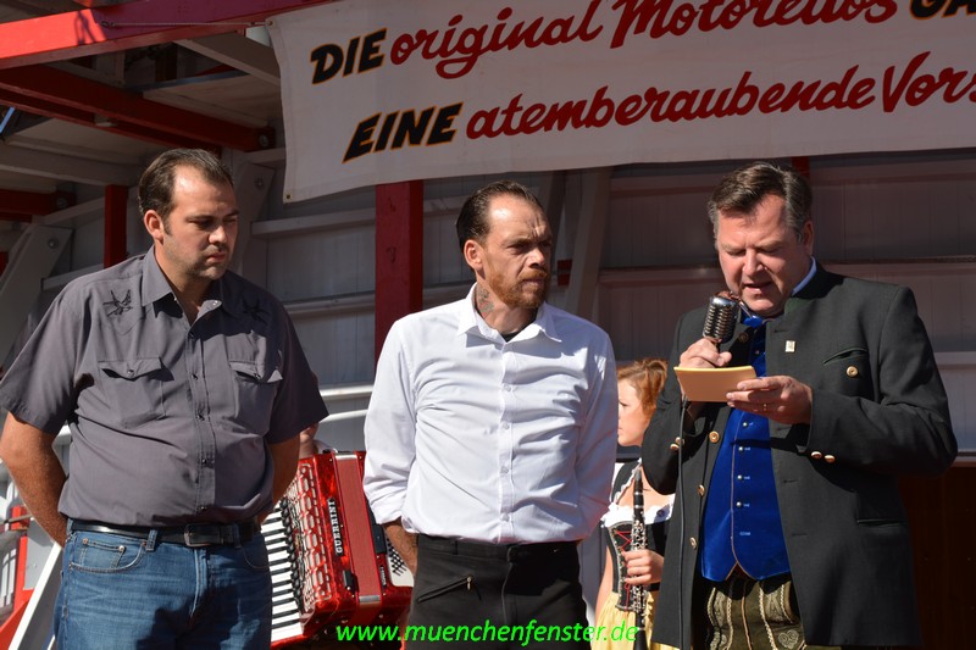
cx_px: 488
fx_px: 2358
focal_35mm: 87
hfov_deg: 23.4
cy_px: 325
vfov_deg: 15.7
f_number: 11
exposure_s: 1/200
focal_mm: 58
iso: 100
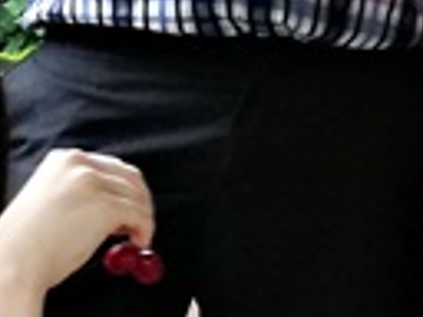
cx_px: -998
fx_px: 2578
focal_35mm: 211
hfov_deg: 7.7
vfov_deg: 7.0
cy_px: 188
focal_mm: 3.79
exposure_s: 1/33.3
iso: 80
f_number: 2
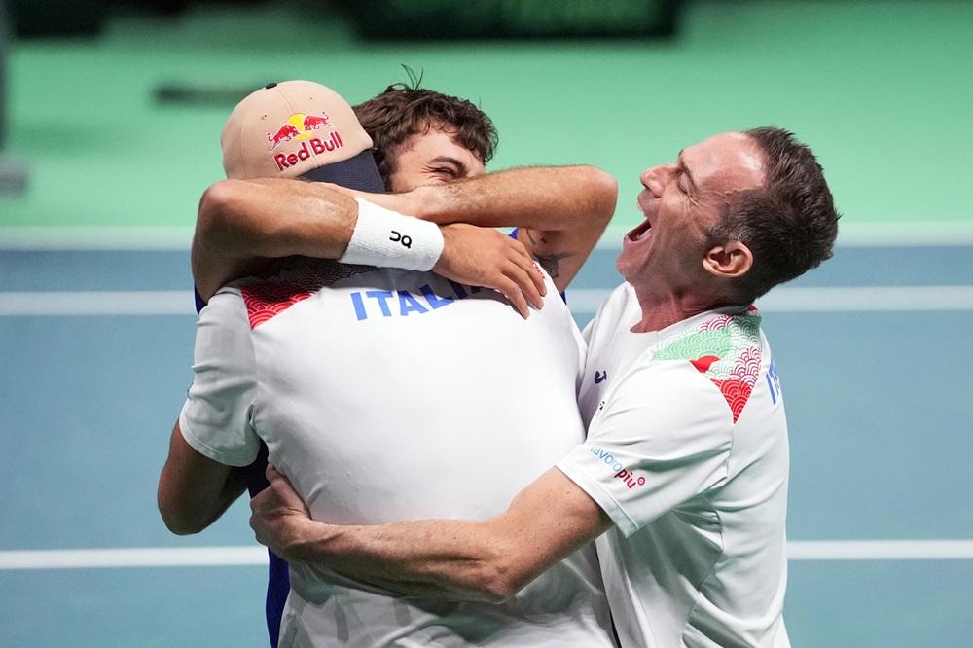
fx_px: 5079
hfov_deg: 10.9
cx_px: 486
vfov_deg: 7.3
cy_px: 324
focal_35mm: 188
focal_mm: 188
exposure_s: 1/3200
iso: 6400
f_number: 3.2
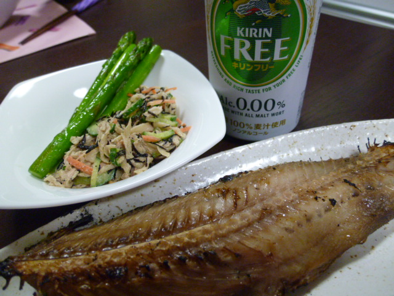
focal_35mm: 24
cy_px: 148
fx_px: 273
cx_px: 197
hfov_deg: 71.6
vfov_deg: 56.8
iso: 320
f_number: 2.2
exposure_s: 1/60
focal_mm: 4.3
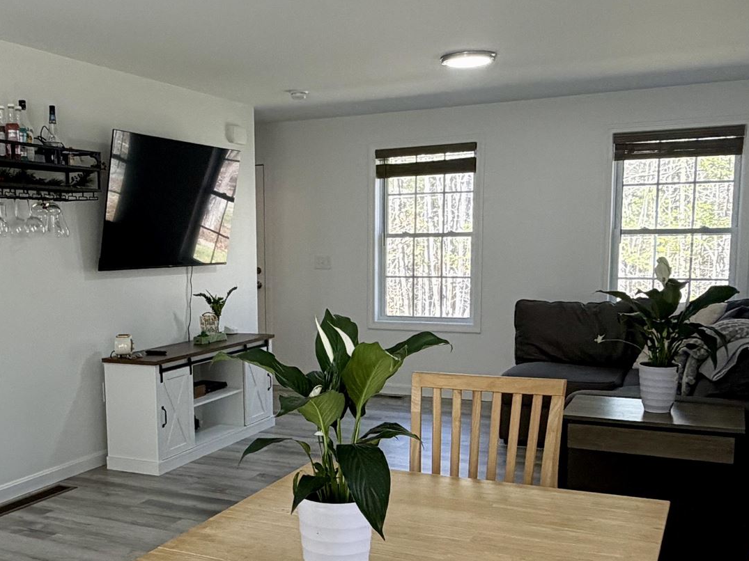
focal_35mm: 40
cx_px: 266
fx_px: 865
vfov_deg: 35.7
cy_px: 354
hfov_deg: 46.3
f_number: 2.2
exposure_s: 1/120
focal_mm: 2.22
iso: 160
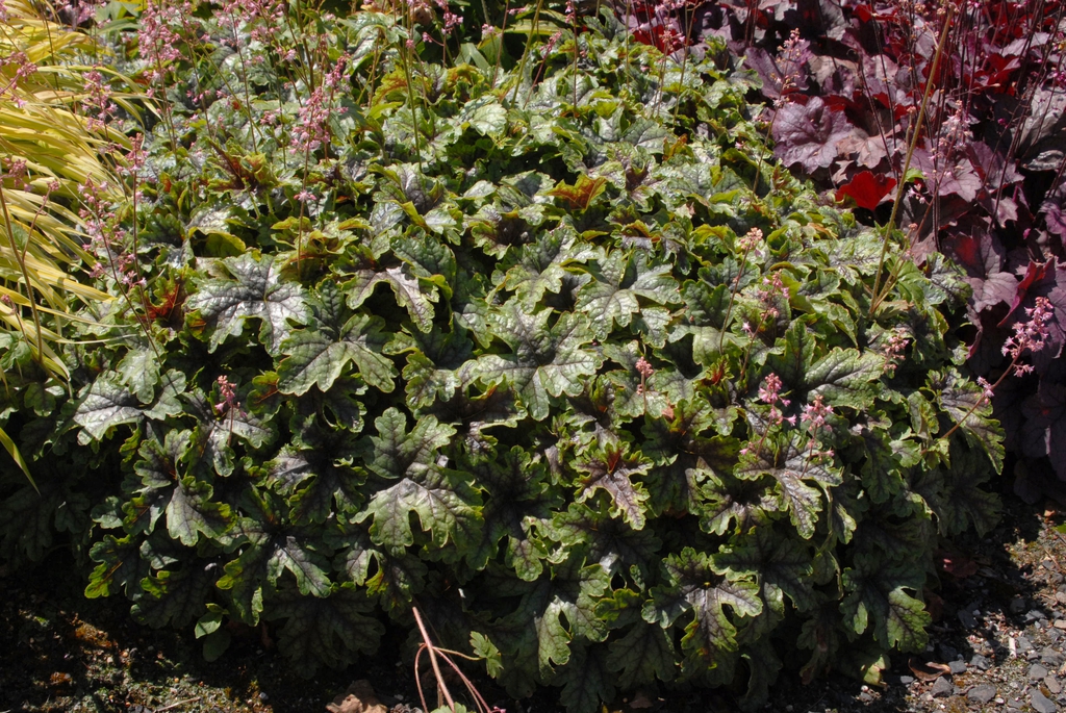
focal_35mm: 42
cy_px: 356
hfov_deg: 46.4
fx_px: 1245
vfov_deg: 32.0
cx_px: 533
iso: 400
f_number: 10
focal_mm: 28
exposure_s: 1/350
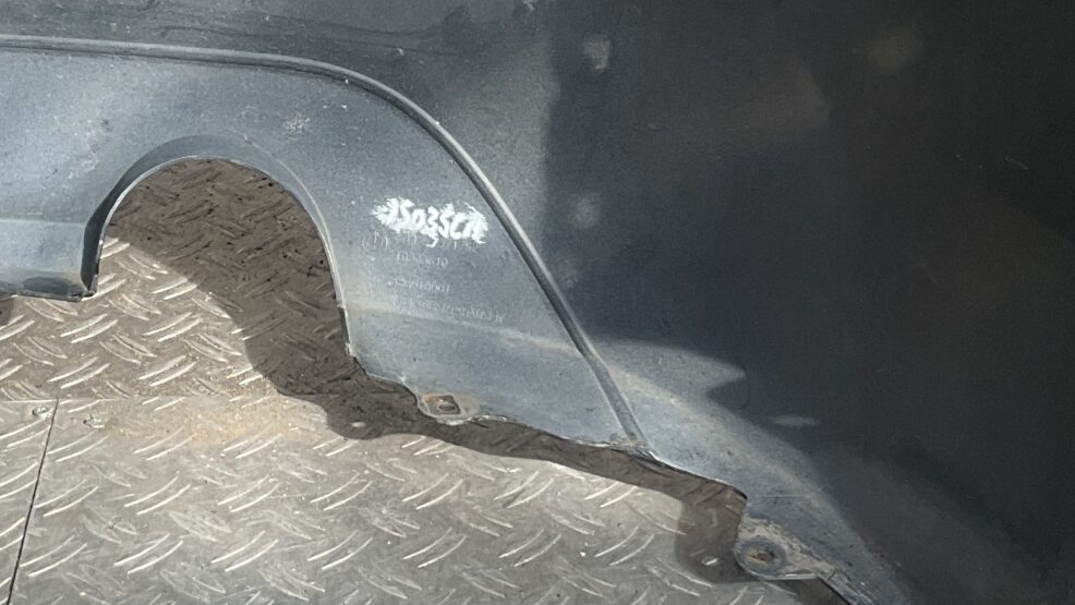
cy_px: -48
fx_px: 2338
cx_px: 462
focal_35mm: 82
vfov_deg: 14.4
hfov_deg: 25.9
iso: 16
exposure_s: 1/344
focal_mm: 3
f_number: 1.8
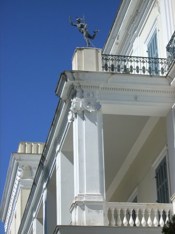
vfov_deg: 17.4
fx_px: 762
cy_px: 117
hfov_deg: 13.1
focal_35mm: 113
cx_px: 88
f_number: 10.4
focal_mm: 18.6
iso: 64
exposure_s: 1/155
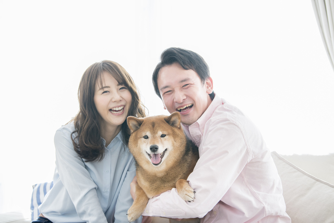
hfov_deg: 24.8
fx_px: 761
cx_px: 167
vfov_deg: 16.7
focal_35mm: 82
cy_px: 112
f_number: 4
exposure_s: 1/200
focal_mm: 82
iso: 640
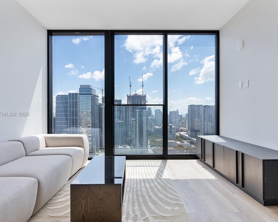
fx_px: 156
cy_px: 115
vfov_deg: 70.8
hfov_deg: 83.3
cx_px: 137
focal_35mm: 19
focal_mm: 16
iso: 800
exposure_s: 1/160
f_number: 9
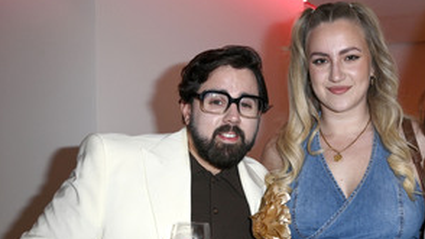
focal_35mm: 61
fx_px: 687
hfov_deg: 33.6
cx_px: 325
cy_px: 187
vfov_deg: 19.5
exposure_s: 1/250
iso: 1000
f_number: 5.6
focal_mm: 38
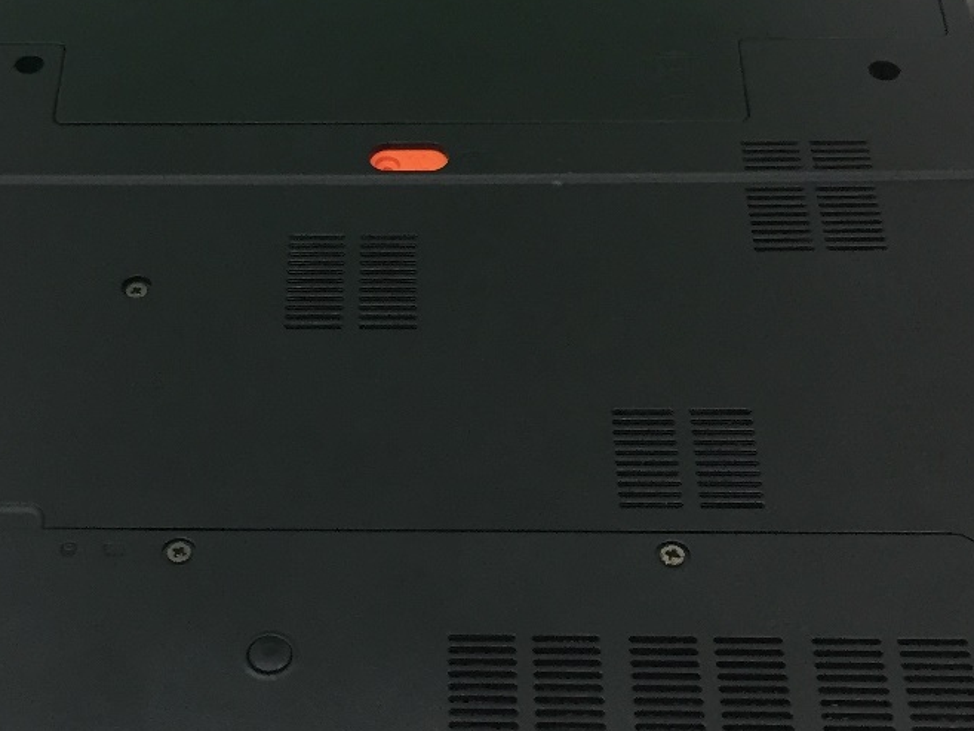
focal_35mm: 72
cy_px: 483
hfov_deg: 26.8
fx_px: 2026
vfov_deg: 20.4
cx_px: 304
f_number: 2.2
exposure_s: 1/33
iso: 125
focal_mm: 4.15
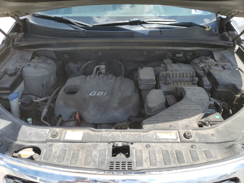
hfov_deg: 67.3
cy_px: 92
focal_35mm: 26
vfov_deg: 53.1
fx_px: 183
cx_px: 122
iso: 50
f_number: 1.5
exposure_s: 1/1111
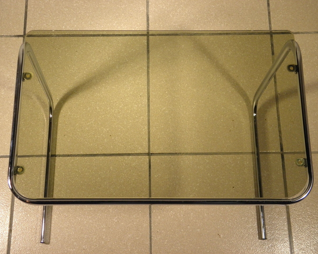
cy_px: 127
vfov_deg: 30.8
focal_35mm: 49
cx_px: 163
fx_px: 461
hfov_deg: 38.0
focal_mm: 8.6
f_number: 3.9
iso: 200
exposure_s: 1/40
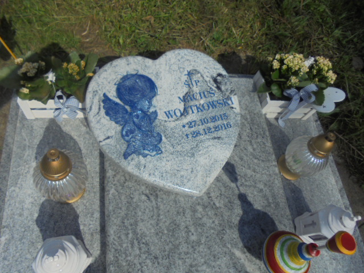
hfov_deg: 67.3
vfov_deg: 53.1
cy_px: 136
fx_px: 273
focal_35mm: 26
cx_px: 182
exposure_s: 1/250
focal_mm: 4.6
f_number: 11.5
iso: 100
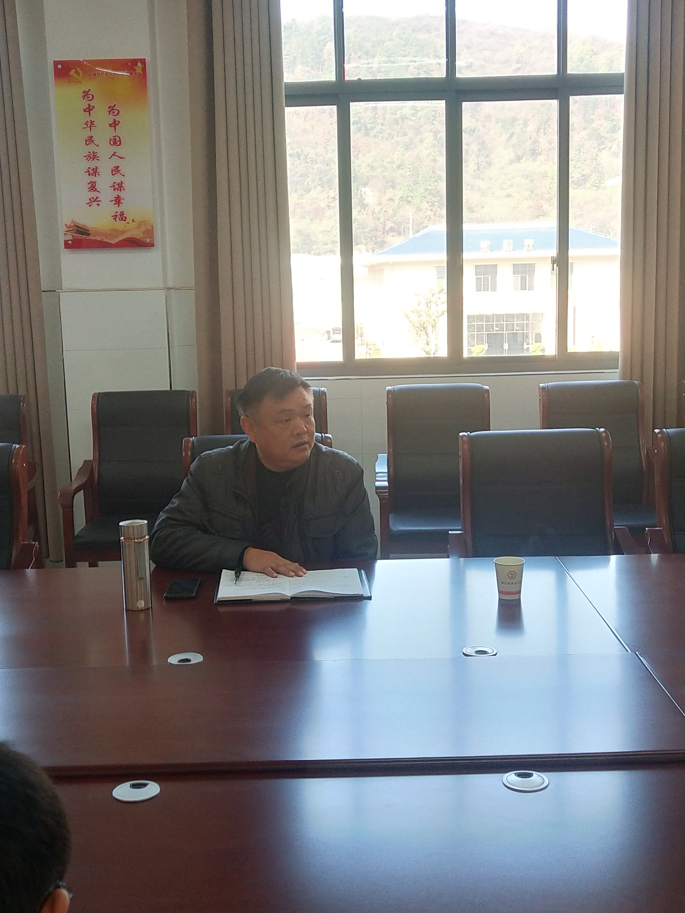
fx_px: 1293
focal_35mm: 49
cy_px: 456
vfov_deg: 38.9
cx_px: 342
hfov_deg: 29.7
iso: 93
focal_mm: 3.95
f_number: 1.8
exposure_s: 1/114
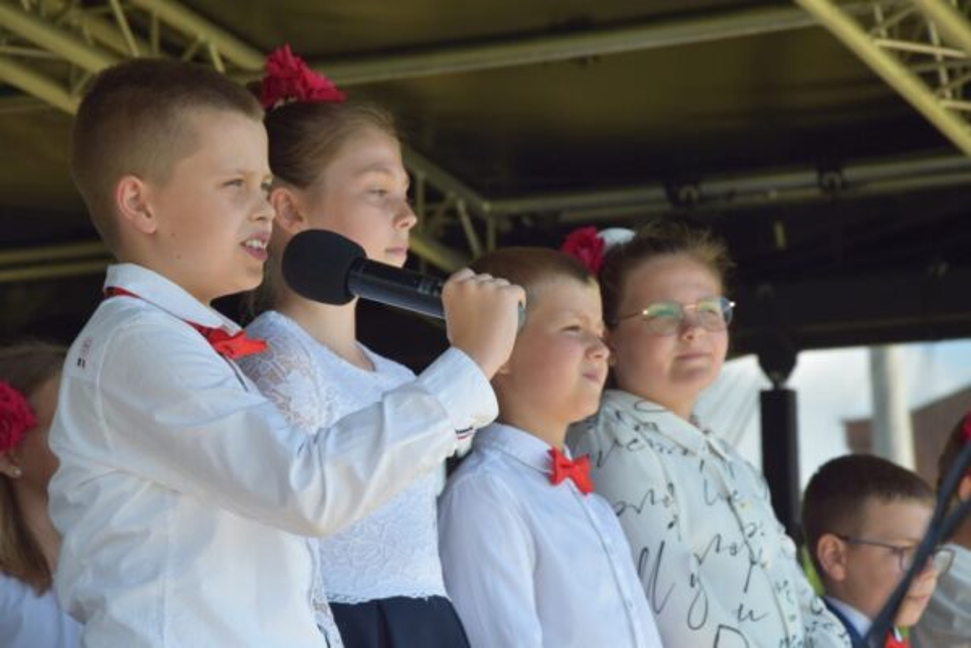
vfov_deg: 9.9
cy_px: 324
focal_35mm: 138
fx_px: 3722
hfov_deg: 14.9
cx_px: 486
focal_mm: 92
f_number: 8
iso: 320
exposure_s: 1/250
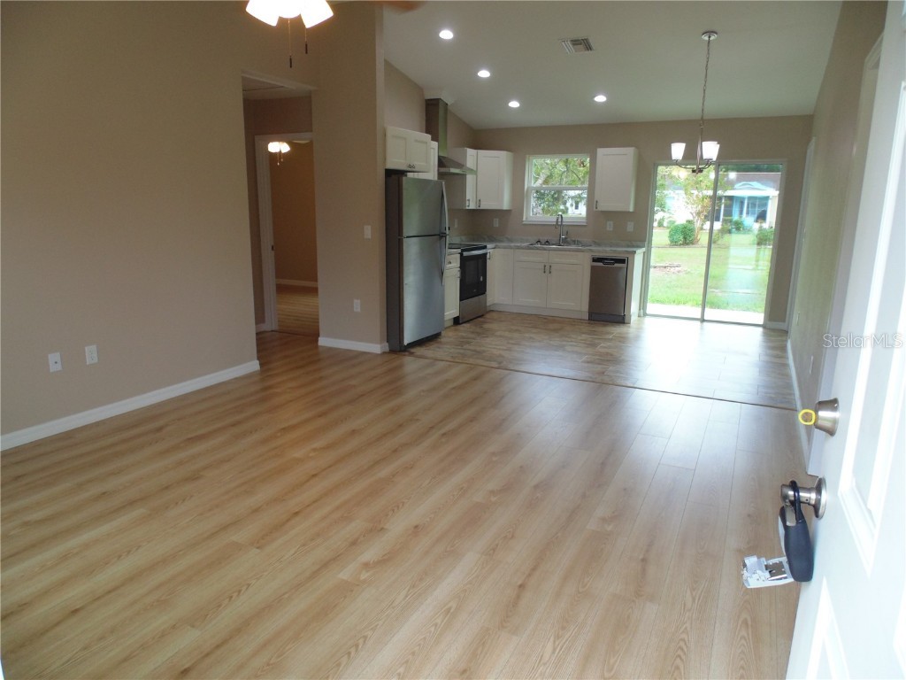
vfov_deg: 61.1
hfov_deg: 76.4
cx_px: 453
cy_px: 340
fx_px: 576
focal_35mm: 22
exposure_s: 1/50
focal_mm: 4
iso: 80
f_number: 3.1
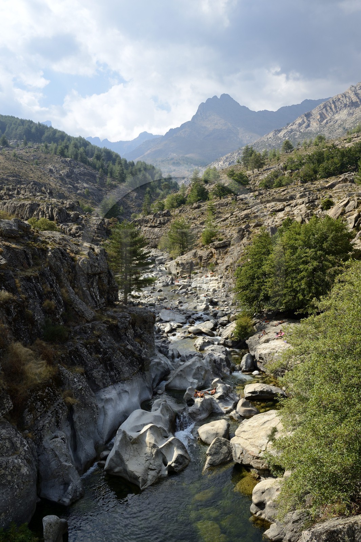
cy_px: 271
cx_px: 180
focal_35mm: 32
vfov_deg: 58.7
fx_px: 482
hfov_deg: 41.1
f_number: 9
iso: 200
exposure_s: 1/320
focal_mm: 32
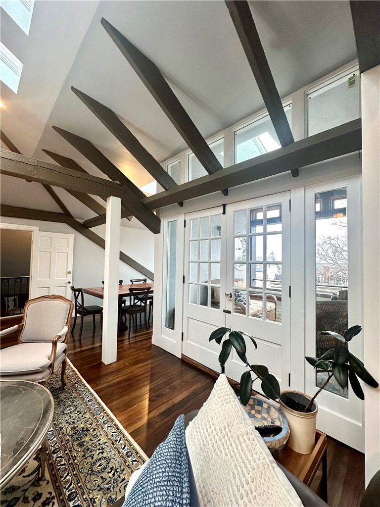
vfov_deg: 102.1
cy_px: 254
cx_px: 190
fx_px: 205
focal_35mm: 14
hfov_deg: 85.7
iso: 160
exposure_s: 1/120
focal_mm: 2.22
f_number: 2.2
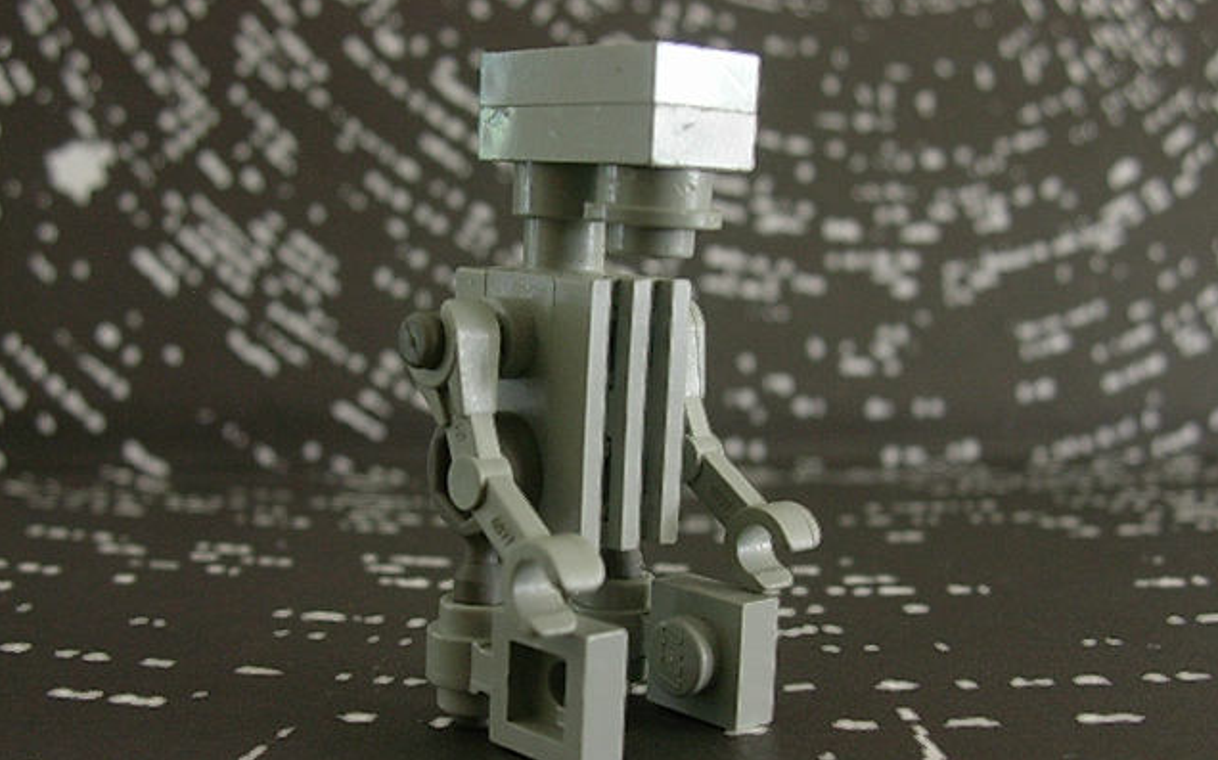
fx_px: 1593
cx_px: 609
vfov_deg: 26.8
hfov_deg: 41.8
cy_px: 383
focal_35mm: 48
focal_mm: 6.7
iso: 70
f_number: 2.9
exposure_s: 1/9.7
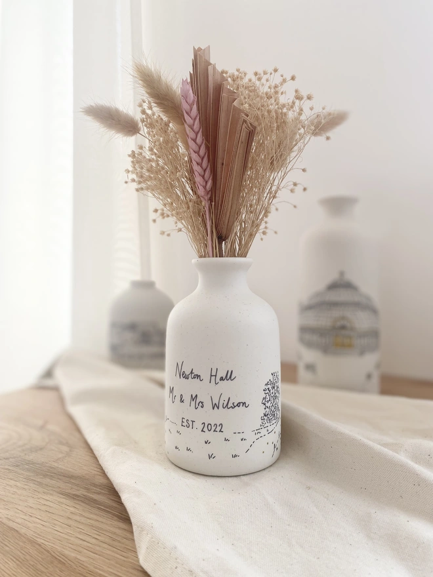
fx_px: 434
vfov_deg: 67.3
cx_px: 216
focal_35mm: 26
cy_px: 288
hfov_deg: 53.1
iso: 32
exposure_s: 1/121
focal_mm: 4.25
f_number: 1.8
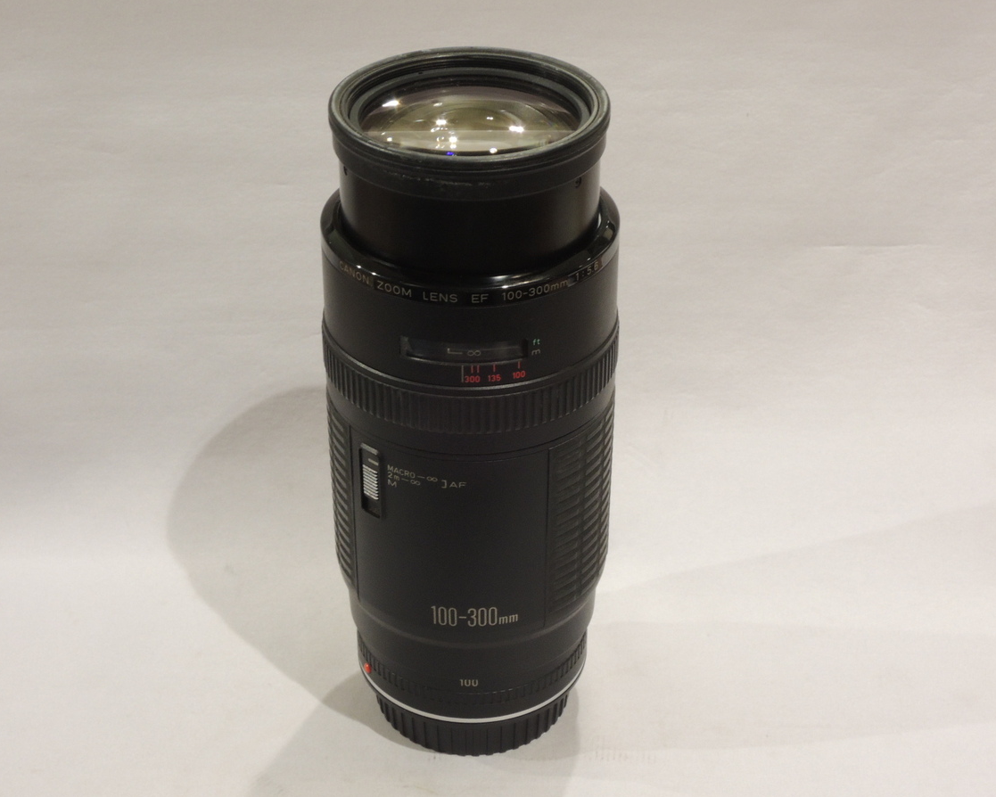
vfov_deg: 23.5
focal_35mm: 65
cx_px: 465
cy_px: 398
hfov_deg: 29.1
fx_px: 1916
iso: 400
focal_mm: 11.1
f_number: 7.4
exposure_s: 1/30
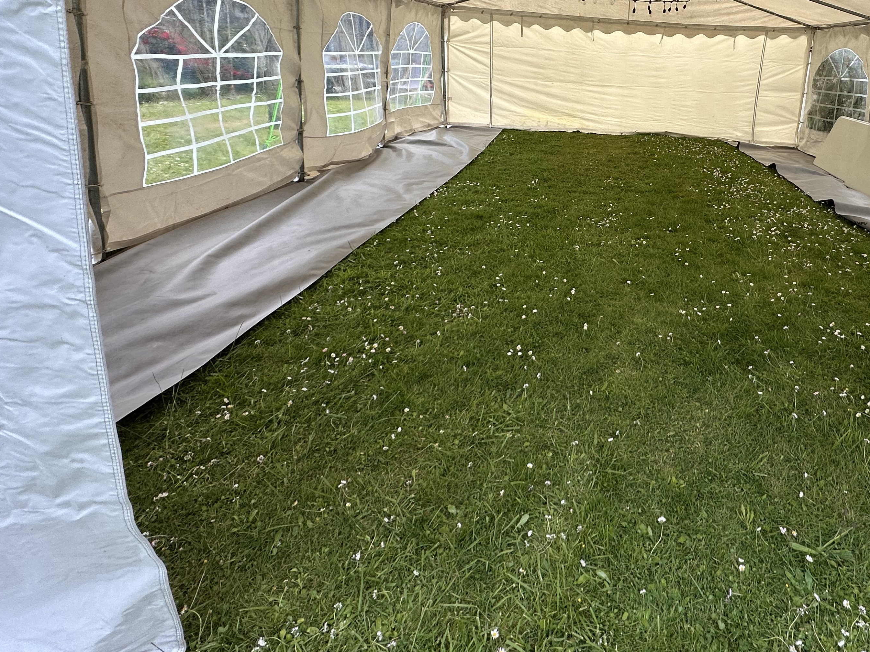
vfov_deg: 60.6
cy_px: 179
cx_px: 593
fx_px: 528
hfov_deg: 76.0
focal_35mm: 21
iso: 40
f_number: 2.2
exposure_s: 1/471
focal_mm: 2.22
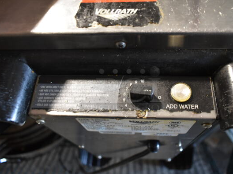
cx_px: 129
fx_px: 202
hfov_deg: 59.8
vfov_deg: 46.8
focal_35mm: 30
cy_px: 89
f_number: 3.5
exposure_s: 1/30
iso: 1100
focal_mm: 18
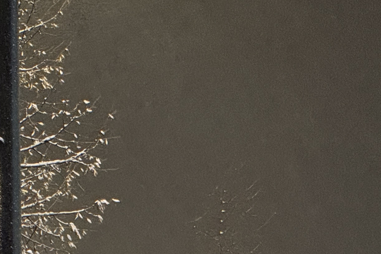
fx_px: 4339
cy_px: 220
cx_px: -163
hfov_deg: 5.0
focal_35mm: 410
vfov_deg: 3.4
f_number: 2.8
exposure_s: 1/40
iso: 1000
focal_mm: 15.66
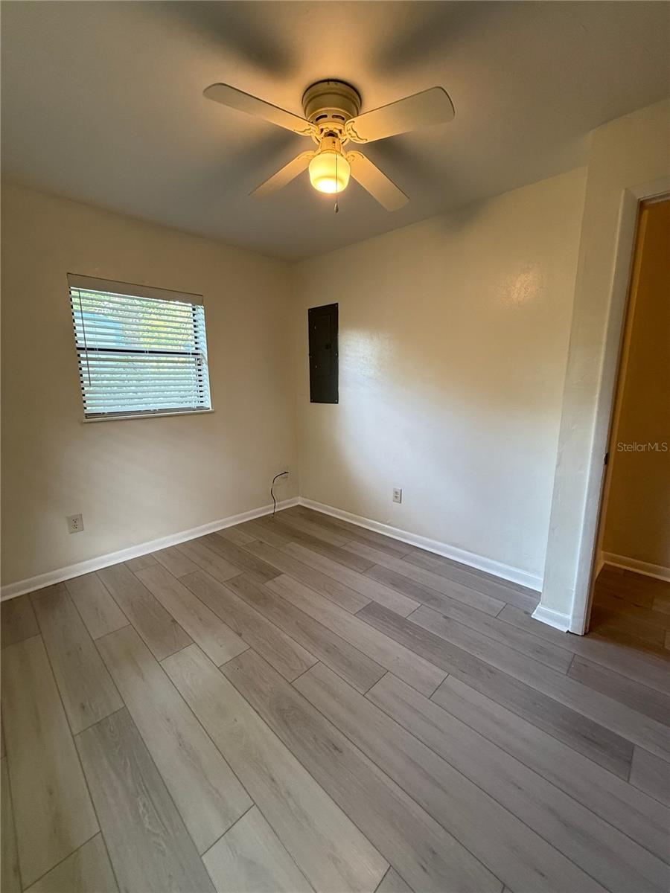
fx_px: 361
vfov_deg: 102.1
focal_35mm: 14
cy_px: 446
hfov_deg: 85.7
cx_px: 335
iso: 250
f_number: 2.2
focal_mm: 2.22
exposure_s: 1/60
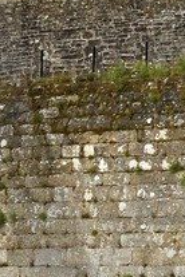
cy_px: 7
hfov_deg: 4.5
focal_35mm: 294
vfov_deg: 7.0
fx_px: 2266
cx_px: 513
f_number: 10
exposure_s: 1/320
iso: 200
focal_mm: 38
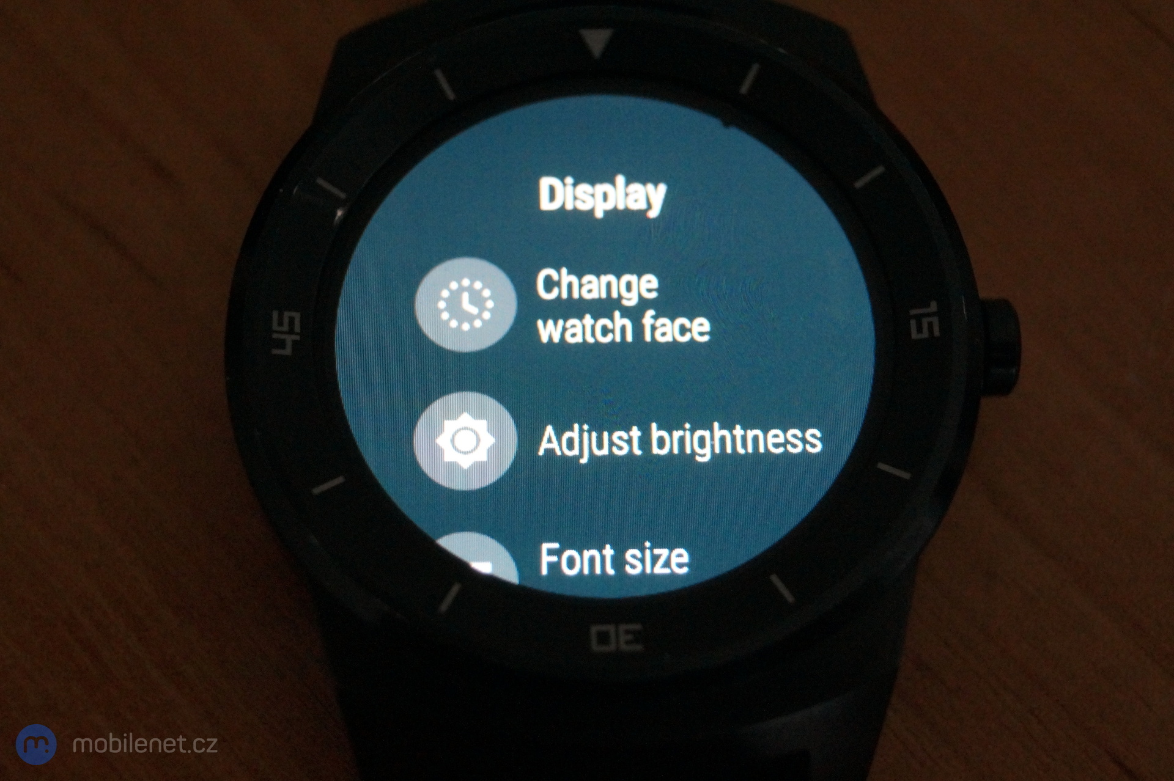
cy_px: 390
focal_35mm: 75
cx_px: 587
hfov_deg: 27.0
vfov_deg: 18.2
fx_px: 2444
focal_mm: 50
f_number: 5.6
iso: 3200
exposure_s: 1/80
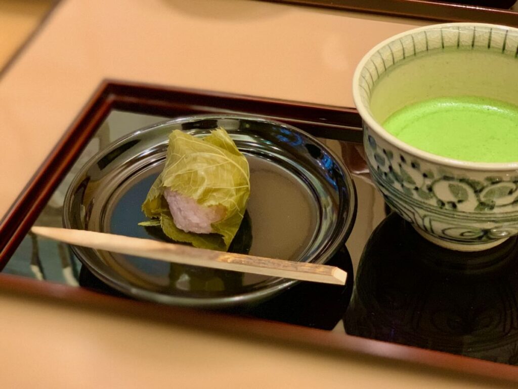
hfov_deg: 36.8
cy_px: 194
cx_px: 259
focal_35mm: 52
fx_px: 778
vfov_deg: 28.0
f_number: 2.4
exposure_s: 1/33
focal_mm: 6
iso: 400
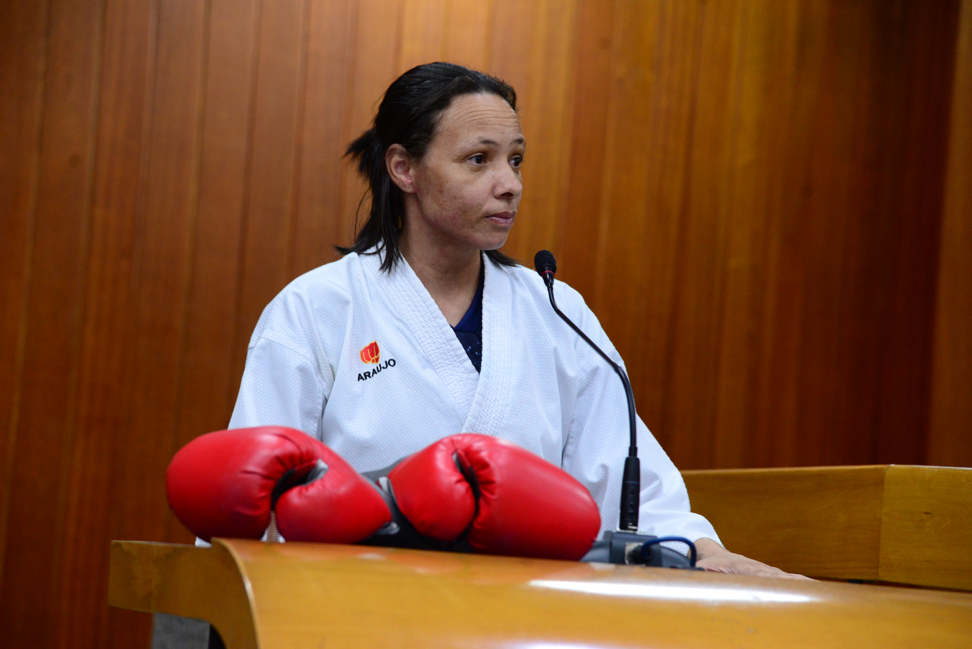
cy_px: 324
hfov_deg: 17.1
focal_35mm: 120
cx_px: 486
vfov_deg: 11.4
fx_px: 3241
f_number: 4.5
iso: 2500
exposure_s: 1/60
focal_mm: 120
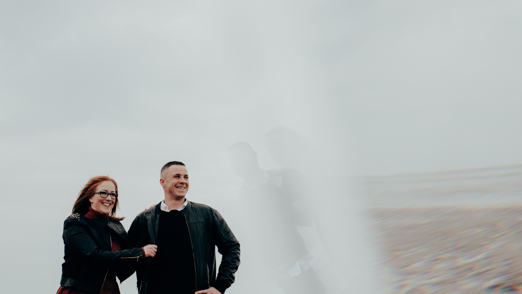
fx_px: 803
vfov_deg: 20.7
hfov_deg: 36.0
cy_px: 146
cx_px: 267
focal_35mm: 58
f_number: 5
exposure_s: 1/1000
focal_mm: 25
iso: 640
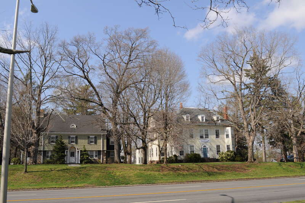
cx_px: 152
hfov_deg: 57.3
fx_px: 279
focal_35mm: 33
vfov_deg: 39.9
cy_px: 102
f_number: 10
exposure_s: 1/400
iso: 200
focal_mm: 22
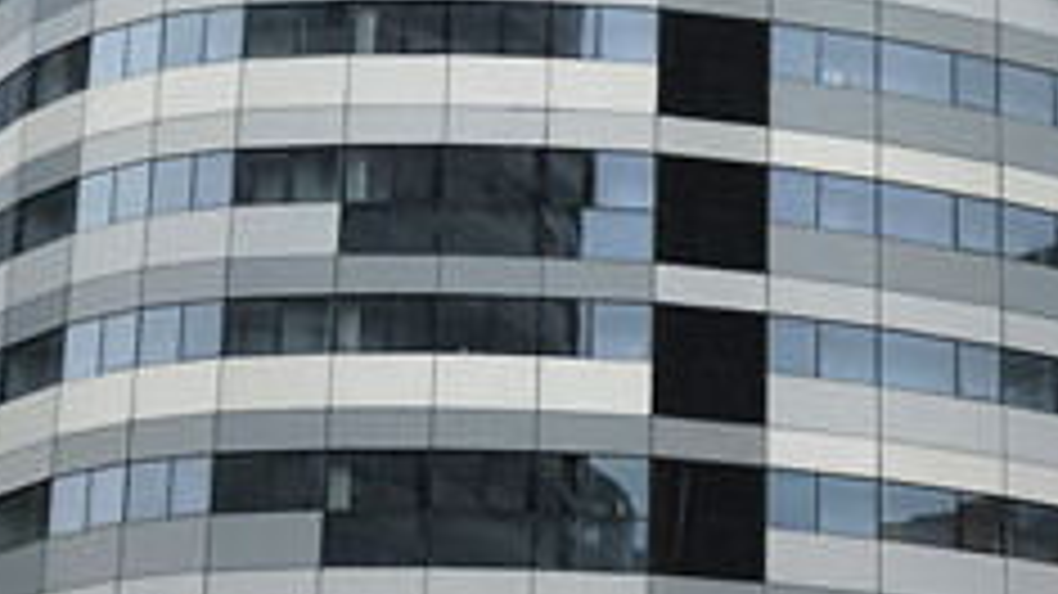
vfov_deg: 11.0
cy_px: 1006
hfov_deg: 19.8
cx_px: 1117
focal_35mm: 104
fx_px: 2917
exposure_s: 1/958
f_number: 1.8
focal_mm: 3.99
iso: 20
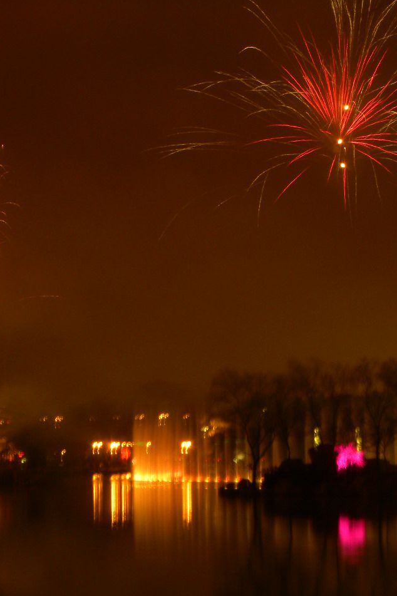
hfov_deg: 11.5
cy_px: 300
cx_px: 96
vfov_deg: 17.2
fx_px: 1968
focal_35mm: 119
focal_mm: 15.1
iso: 64
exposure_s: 4
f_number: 8
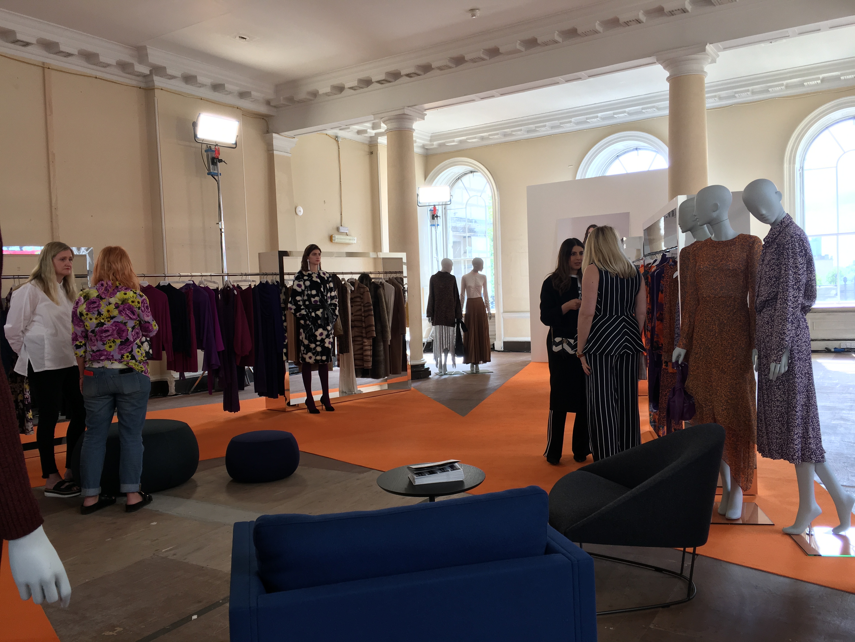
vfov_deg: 48.2
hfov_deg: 61.7
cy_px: 321
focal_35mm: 29
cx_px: 428
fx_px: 716
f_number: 2.2
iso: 32
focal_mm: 4.15
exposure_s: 1/100
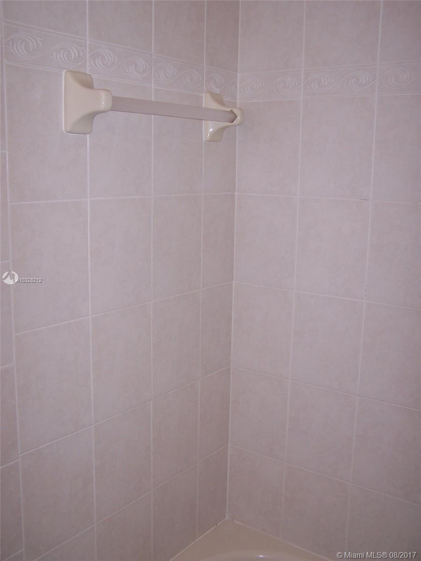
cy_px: 280
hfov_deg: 37.7
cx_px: 210
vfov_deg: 49.0
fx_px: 616
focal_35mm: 38
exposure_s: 1/60
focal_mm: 6.3
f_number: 2.8
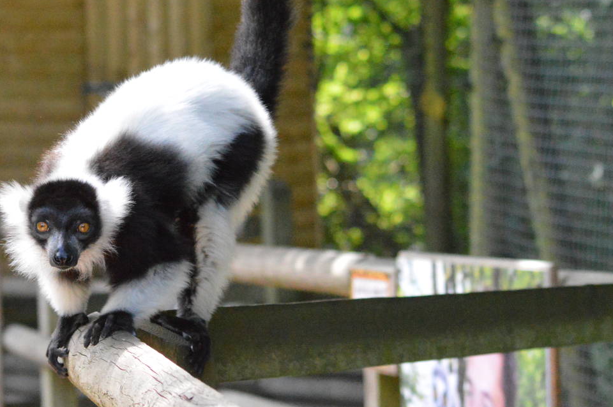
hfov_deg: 11.7
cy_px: 87
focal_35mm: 175
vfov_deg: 7.8
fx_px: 2977
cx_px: 132
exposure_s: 1/4000
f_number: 5.6
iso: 6400
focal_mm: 70
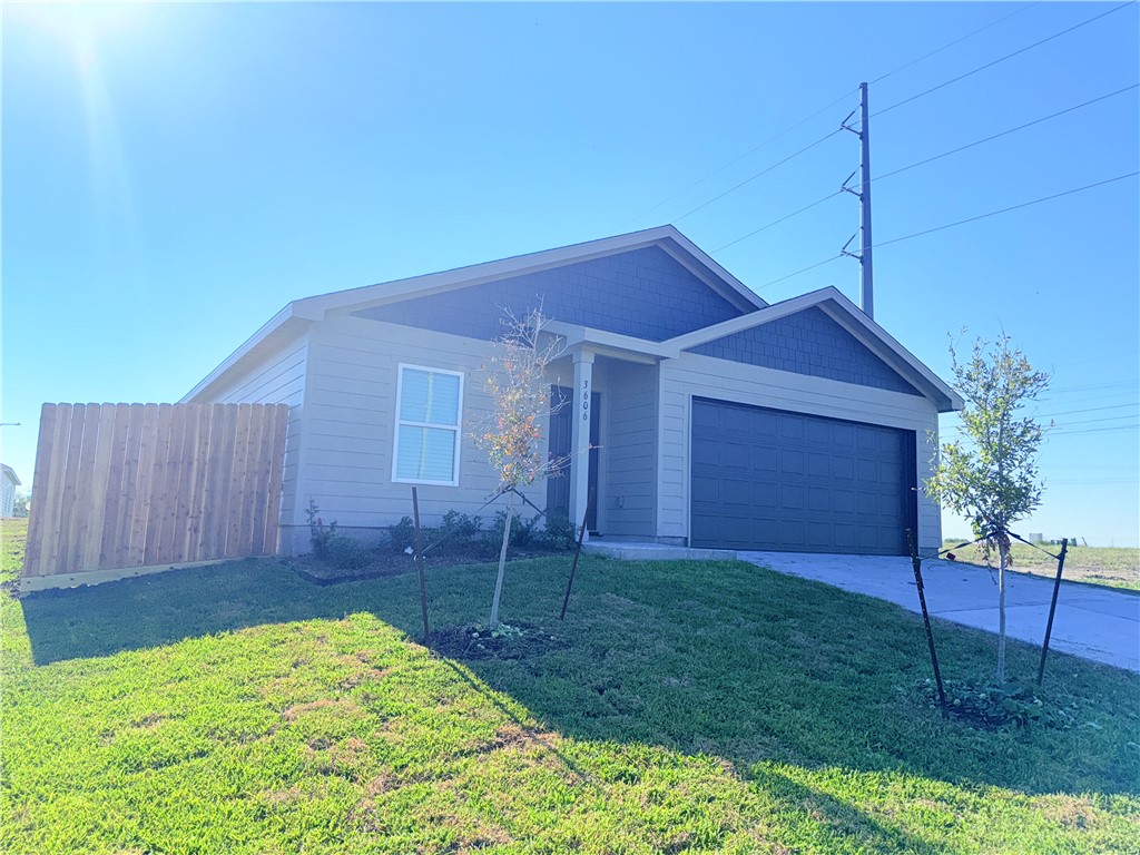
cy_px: 428
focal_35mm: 24
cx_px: 570
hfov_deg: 71.6
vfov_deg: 56.8
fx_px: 790
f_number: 1.78
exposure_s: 1/7353
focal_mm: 6.76
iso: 64
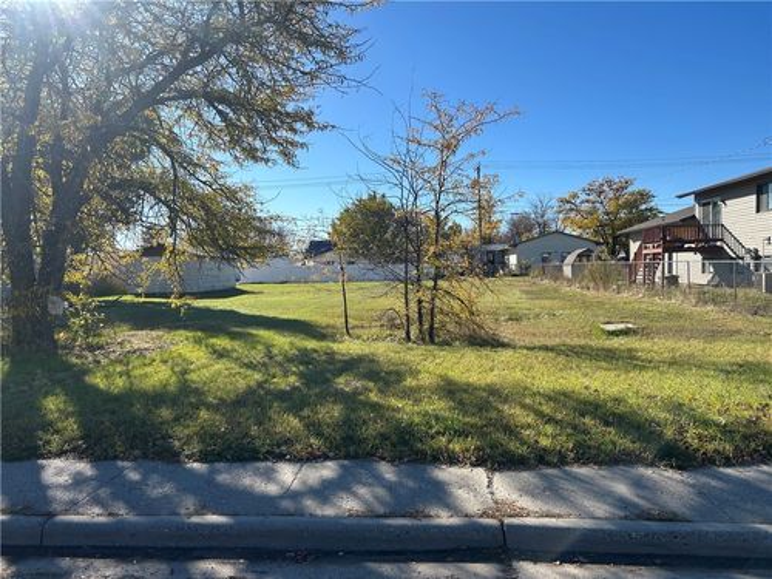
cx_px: 386
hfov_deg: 67.3
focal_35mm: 26
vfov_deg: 53.1
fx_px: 580
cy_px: 290
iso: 50
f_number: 1.5
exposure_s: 1/3077
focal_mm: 5.7
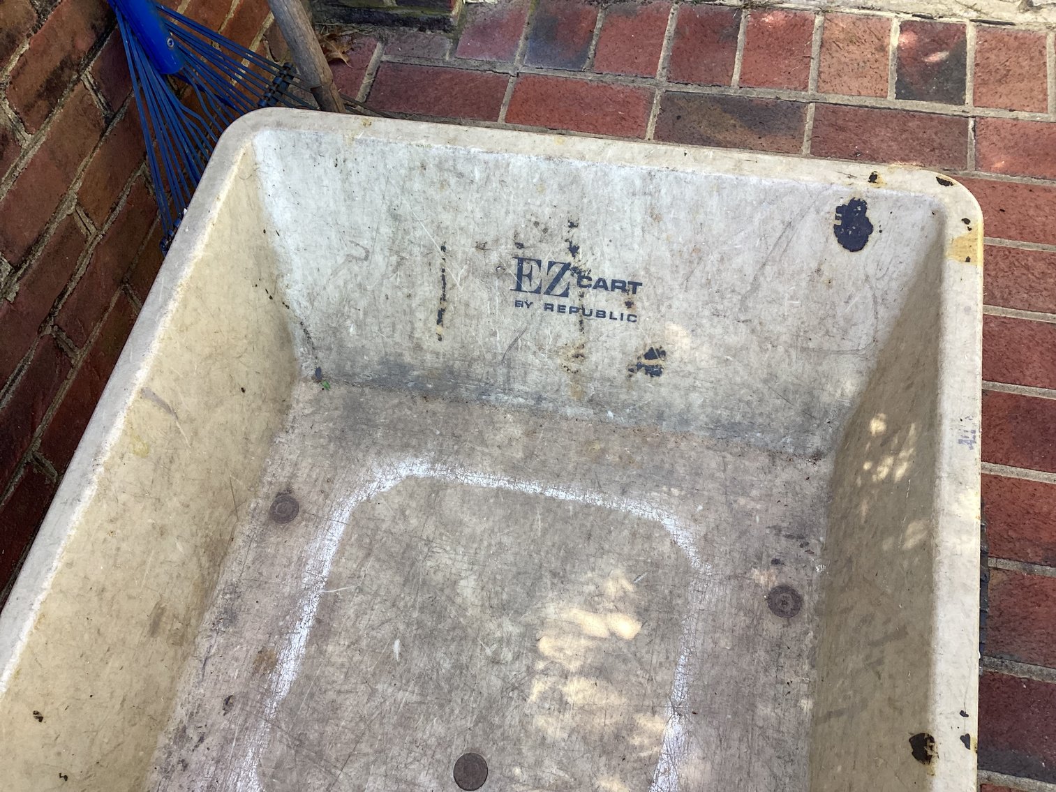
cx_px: 528
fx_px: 946
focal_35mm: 31
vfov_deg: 45.4
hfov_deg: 58.3
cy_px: 396
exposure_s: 1/100
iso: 40
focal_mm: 3.3
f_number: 2.4
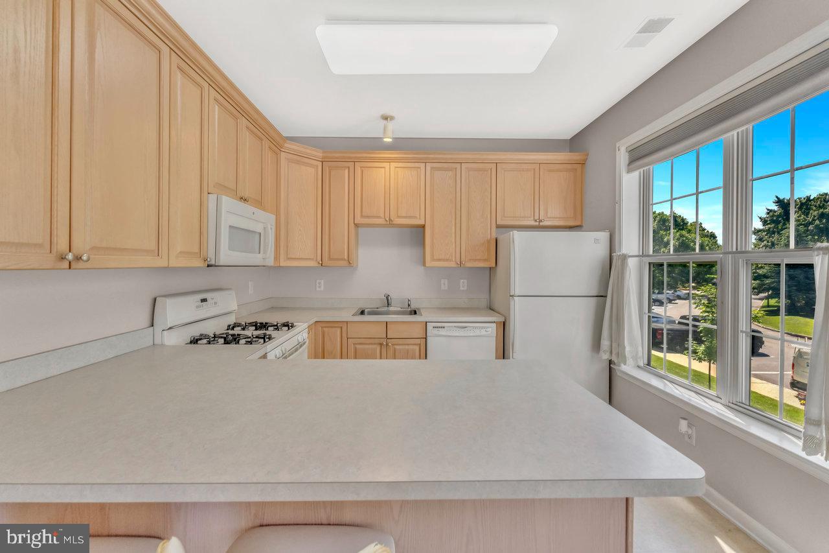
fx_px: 322
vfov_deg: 81.2
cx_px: 414
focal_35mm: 14
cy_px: 276
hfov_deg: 104.3
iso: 2500
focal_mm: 14
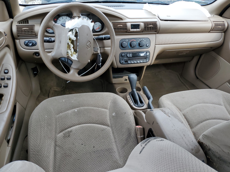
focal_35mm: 26
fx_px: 173
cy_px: 86
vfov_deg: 53.1
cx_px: 115
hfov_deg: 67.3
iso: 50
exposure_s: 1/208
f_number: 1.5
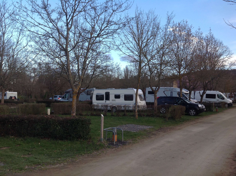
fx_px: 238
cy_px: 88
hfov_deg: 52.7
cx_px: 118
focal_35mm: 35
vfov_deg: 40.6
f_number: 2.4
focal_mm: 4.28
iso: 50
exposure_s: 1/222
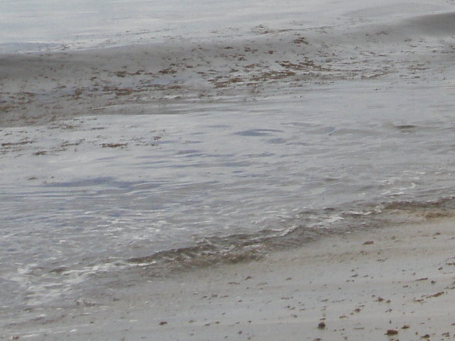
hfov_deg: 9.0
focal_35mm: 211
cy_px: -159
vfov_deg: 6.9
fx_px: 2773
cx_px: 762
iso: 64
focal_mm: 10.7
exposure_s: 1/125
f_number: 13
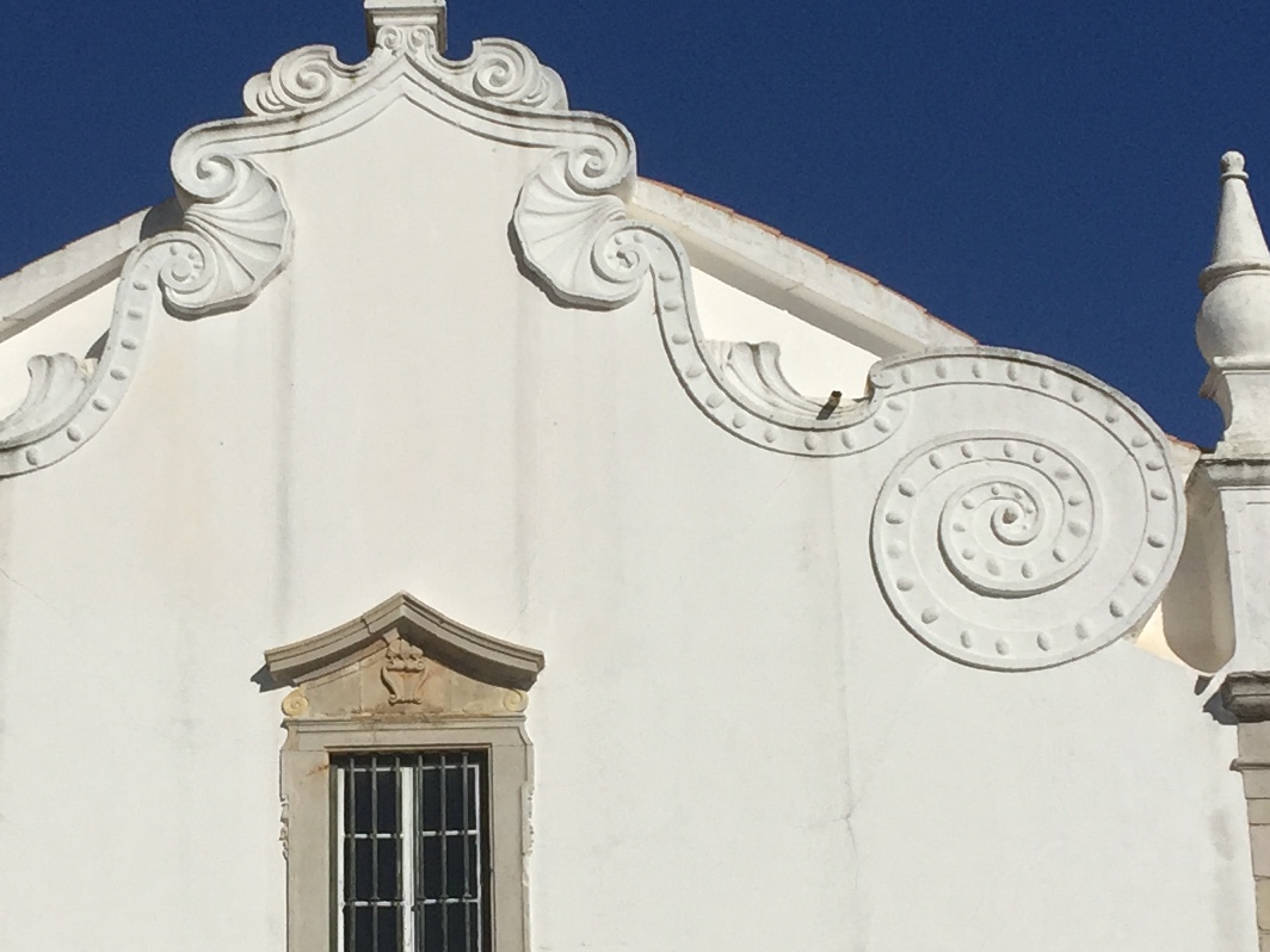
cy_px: 698
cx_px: 448
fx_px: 3265
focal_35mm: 89
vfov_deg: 16.5
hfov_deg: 21.9
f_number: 2.2
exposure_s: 1/7937
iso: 32
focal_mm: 4.15
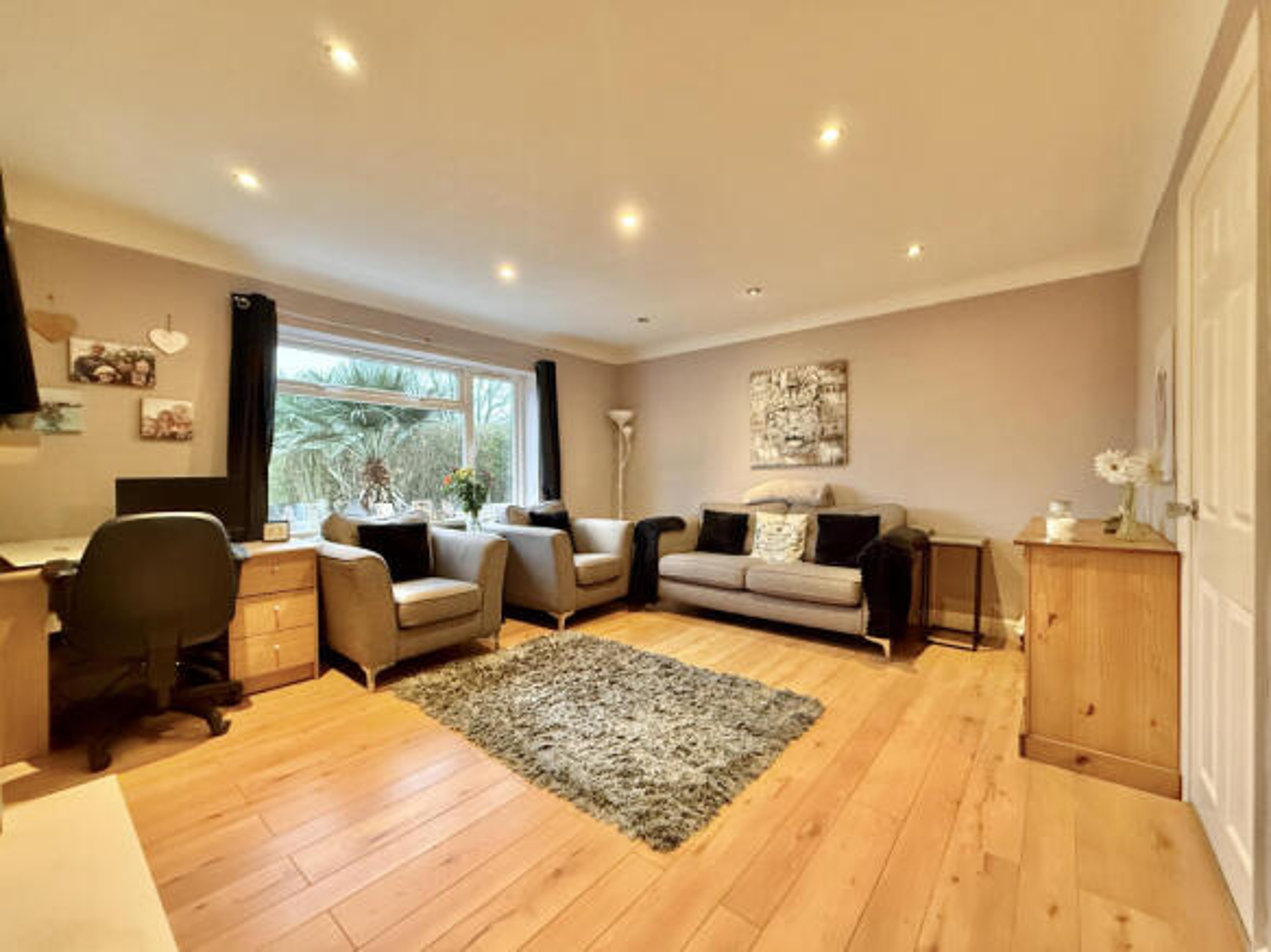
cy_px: 476
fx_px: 514
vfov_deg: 85.7
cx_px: 636
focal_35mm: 14
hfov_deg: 102.1
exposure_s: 1/60
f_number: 2.2
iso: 640
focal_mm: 2.22
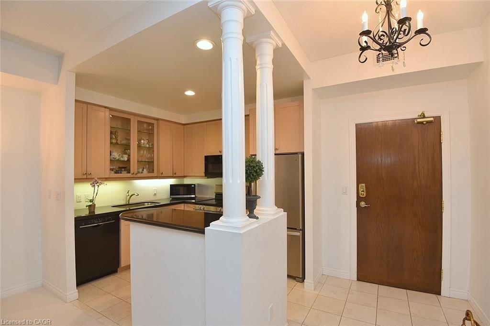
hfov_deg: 96.8
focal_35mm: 16
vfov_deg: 73.7
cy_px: 163
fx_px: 218
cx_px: 245
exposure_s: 1/60
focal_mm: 16
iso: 500
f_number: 6.3
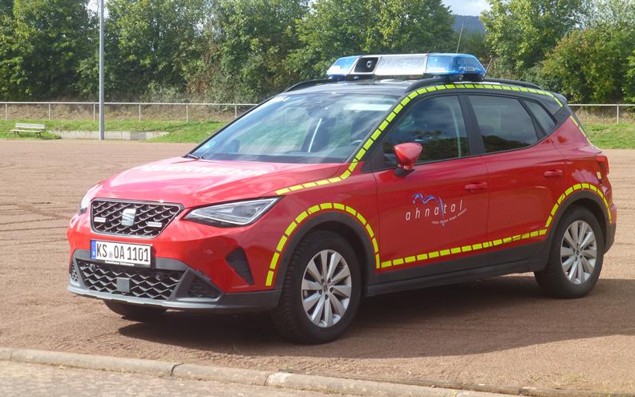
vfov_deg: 14.4
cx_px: 319
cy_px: 188
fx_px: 1575
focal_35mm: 91
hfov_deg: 22.8
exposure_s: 1/250
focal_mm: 15.1
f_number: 5.2
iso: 100
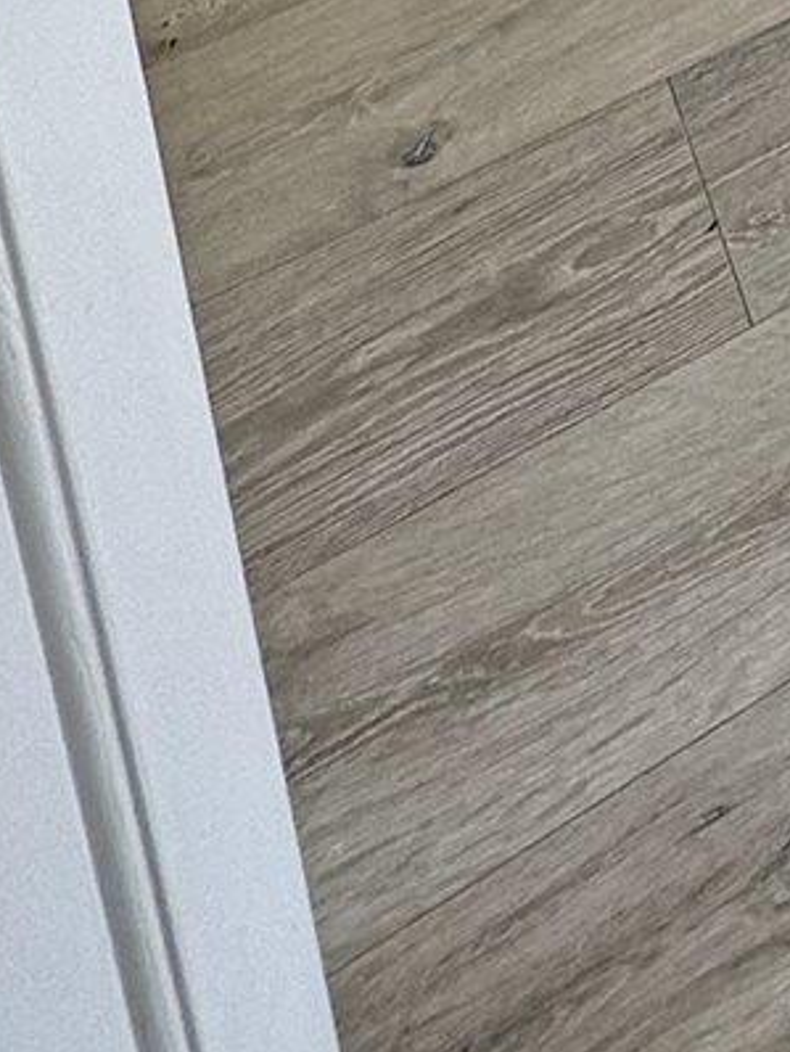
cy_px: -1462
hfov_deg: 12.9
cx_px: 2000
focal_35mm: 81
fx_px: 2462
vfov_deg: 14.9
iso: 40
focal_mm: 2.22
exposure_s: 1/116
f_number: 2.2
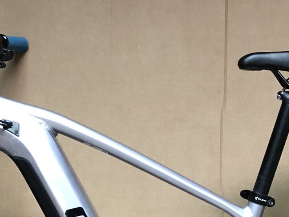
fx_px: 810
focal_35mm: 97
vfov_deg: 14.9
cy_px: 235
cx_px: 145
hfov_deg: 20.2
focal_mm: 3.99
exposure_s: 1/9
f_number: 1.8
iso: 100
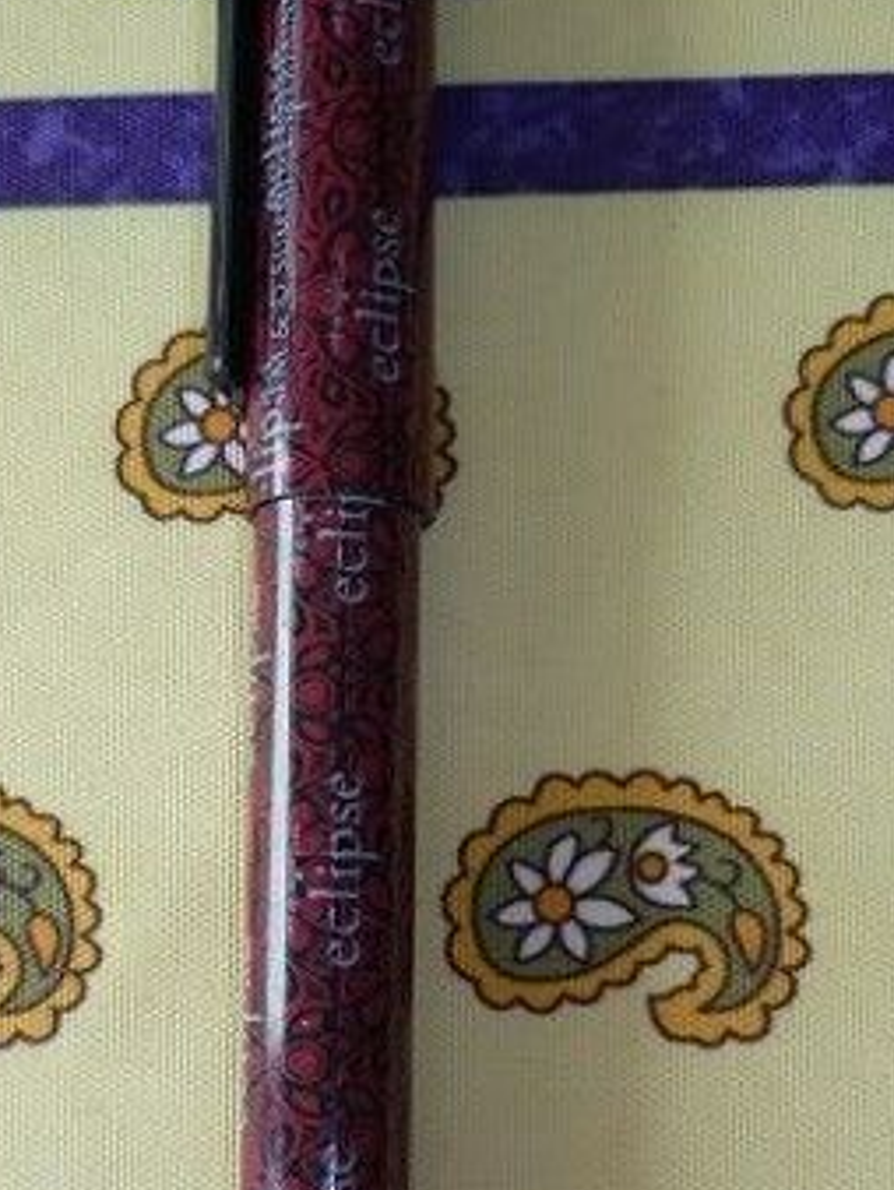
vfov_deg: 36.0
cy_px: 739
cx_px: 401
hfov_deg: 27.5
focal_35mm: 53
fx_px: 1823
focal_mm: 5
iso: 100
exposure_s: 1/30
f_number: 2.8
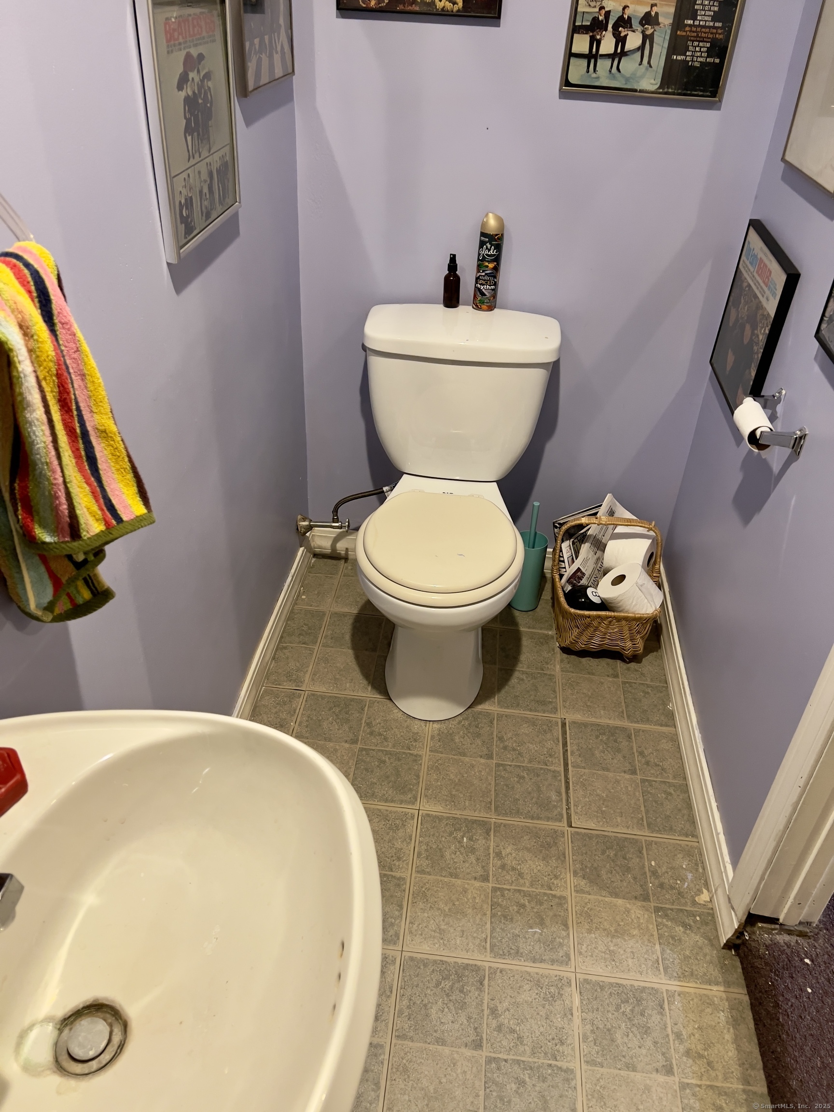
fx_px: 835
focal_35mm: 26
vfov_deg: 67.3
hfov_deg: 53.1
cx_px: 417
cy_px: 556
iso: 320
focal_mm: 5.7
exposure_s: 1/60
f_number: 1.5
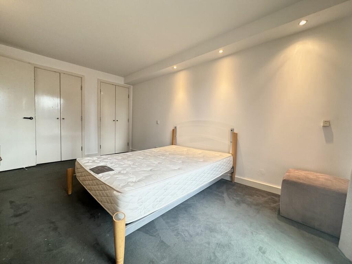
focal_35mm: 14
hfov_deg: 102.1
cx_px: 176
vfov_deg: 85.7
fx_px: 142
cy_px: 132
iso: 250
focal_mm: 2.22
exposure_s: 1/100
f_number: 2.2
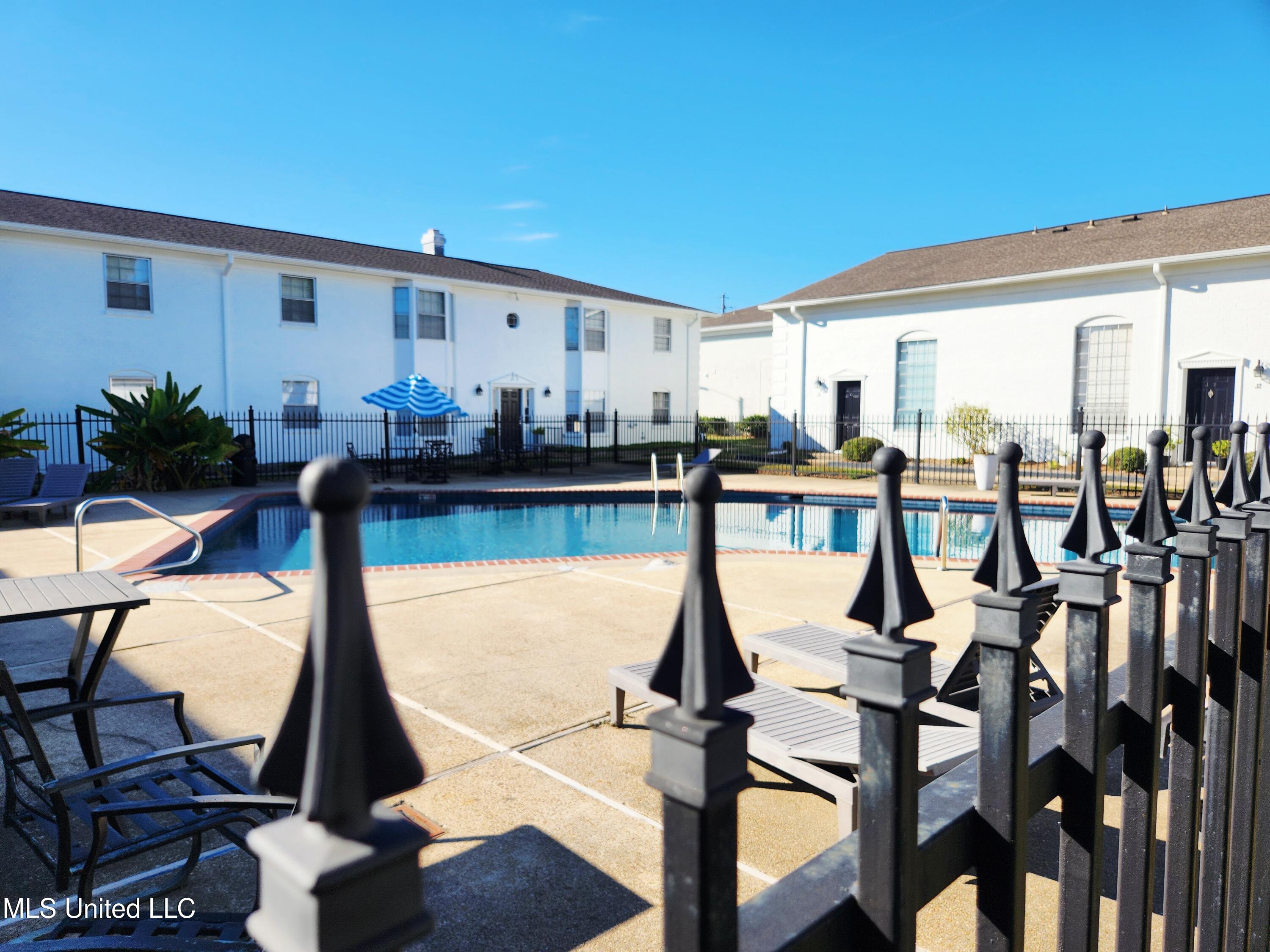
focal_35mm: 23
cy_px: 476
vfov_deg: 58.9
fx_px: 844
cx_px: 635
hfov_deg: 73.9
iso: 20
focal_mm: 5.4
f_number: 1.8
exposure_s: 1/1667
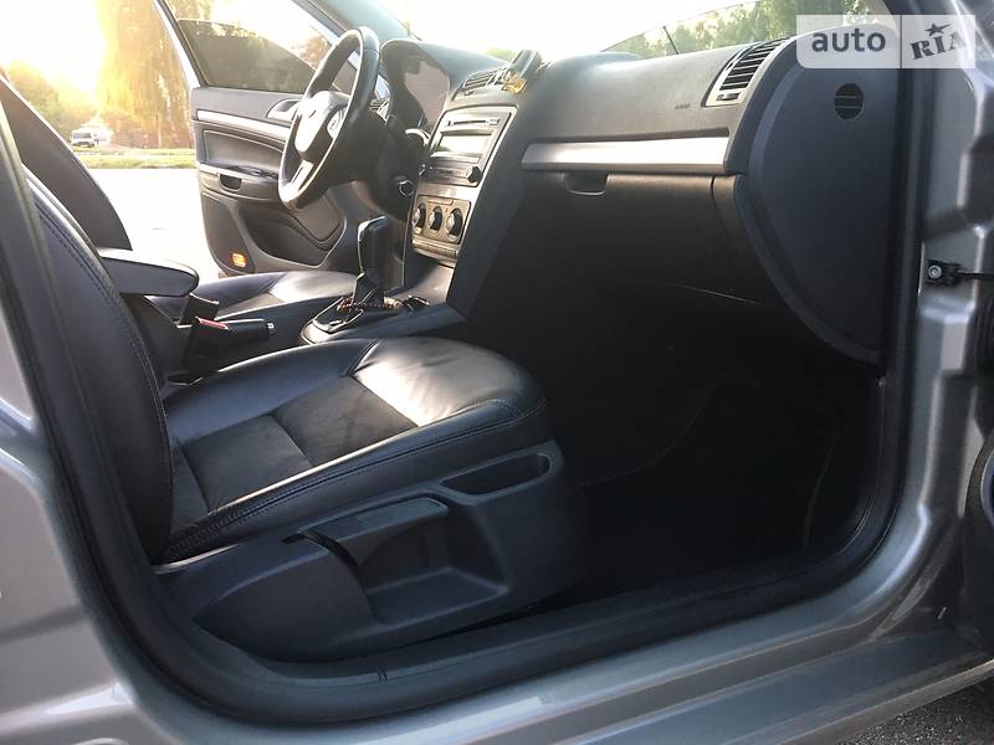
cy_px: 372
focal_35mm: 29
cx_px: 497
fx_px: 833
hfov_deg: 61.7
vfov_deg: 48.2
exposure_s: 1/33
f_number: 2.2
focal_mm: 4.2
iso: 64
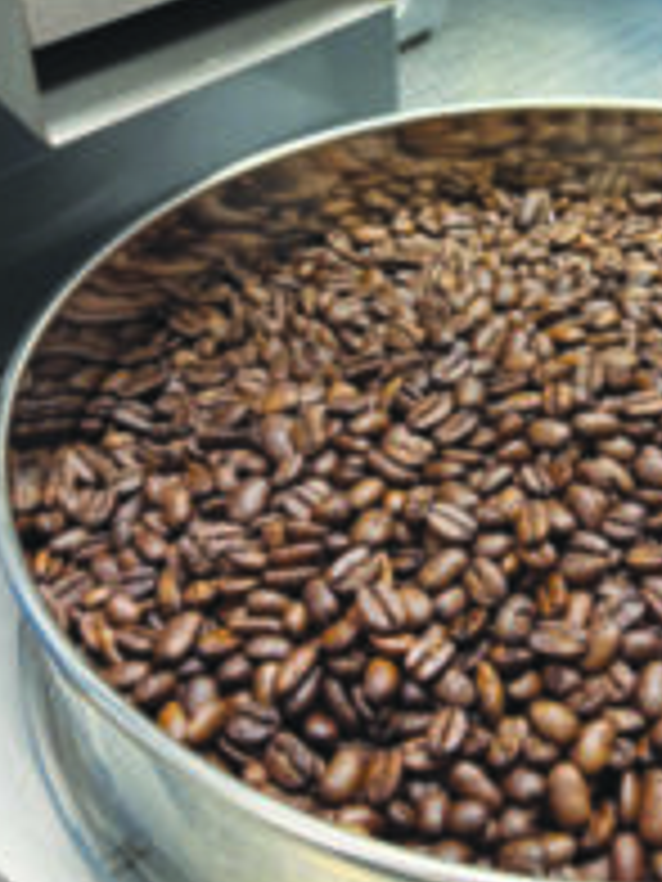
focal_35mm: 49
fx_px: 1249
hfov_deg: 28.9
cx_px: 540
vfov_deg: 38.0
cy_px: 234
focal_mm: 6.76
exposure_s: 1/60
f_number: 1.78
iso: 160
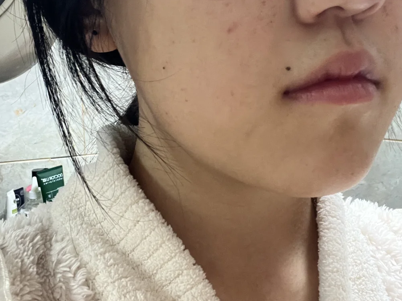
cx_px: 198
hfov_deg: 43.9
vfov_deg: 33.3
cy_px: 106
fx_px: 499
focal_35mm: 43
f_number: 2.2
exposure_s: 1/25
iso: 400
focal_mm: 2.71
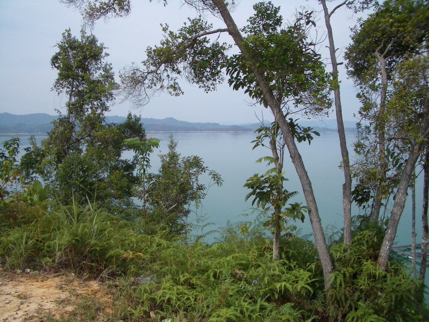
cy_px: 161
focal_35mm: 35
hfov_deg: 52.6
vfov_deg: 40.7
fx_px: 434
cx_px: 214
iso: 50
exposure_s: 1/640
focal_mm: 5.8
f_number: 4.3
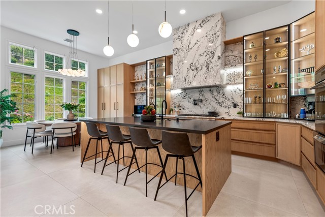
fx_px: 144
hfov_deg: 96.7
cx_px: 162
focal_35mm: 16
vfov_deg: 73.8
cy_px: 108
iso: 100
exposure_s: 1/6
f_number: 6.3
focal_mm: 16
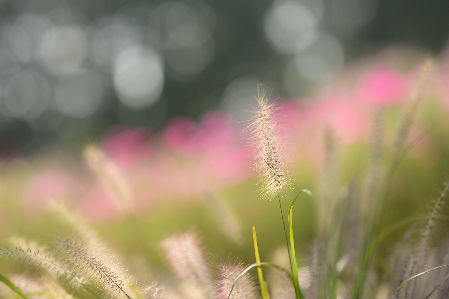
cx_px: 224
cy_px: 150
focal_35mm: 135
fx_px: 1684
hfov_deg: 15.2
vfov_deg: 10.2
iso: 100
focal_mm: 135
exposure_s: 1/1600
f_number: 1.8
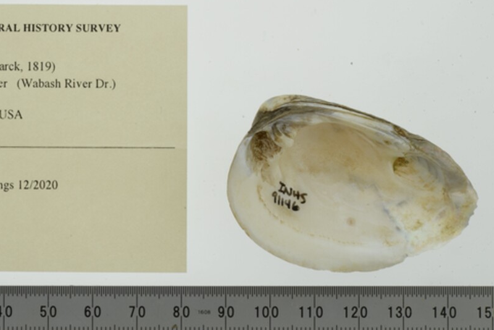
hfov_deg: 22.5
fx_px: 1235
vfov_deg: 15.2
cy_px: 101
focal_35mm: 90
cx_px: 170
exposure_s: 1/10
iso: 100
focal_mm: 60
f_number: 32
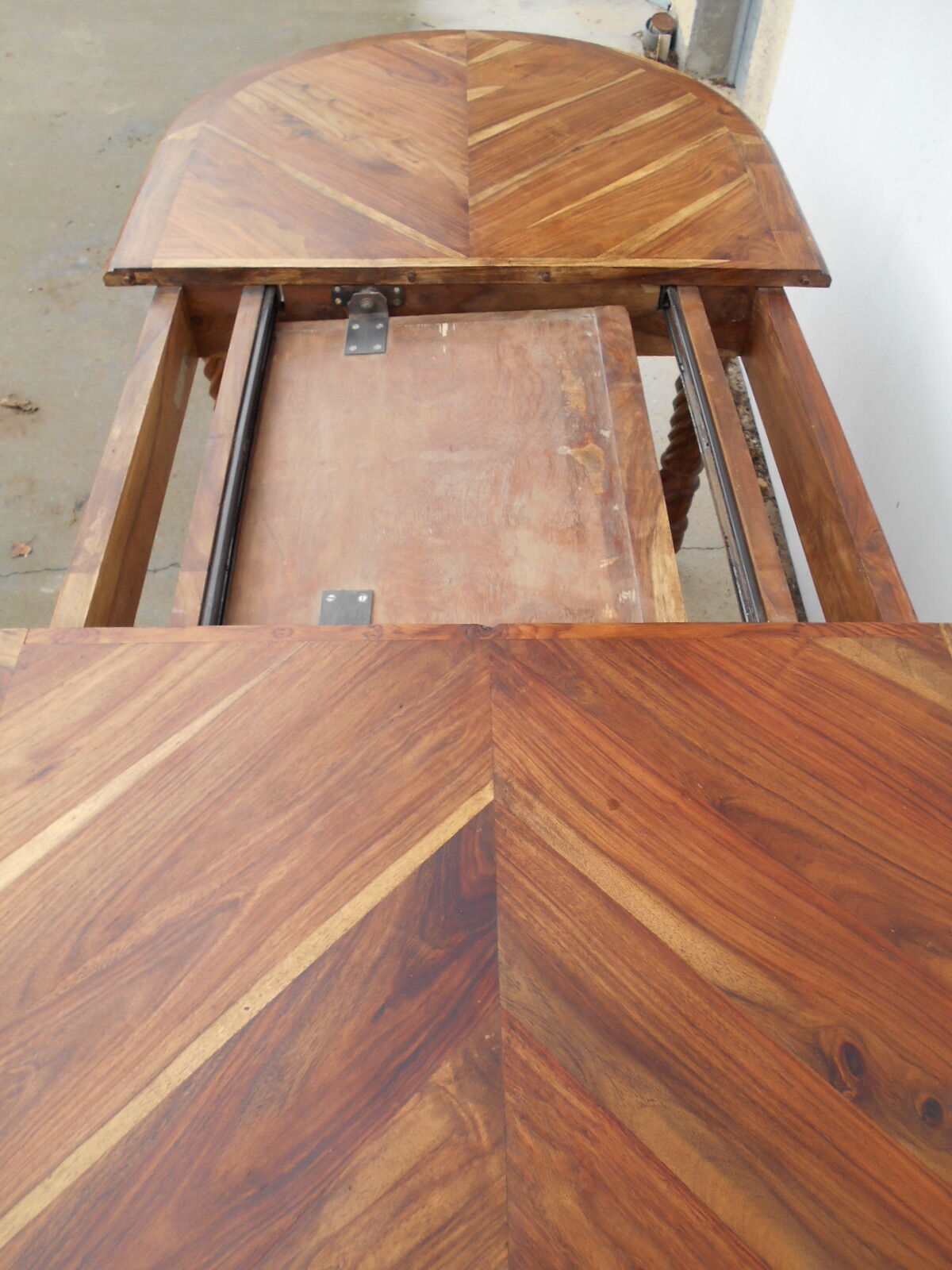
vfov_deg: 67.3
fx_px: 953
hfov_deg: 53.1
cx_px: 476
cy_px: 635
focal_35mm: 26
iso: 80
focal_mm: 4.6
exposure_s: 1/100
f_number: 3.2
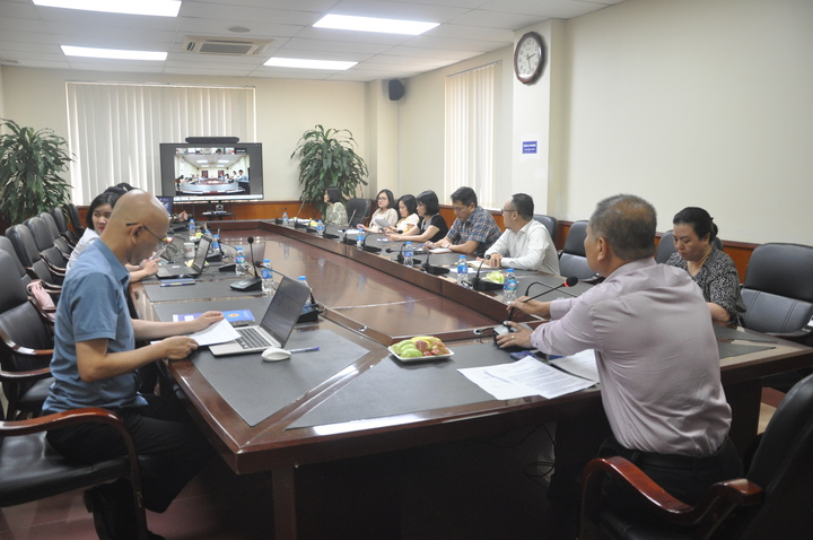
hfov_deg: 67.5
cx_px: 406
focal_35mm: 27
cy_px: 270
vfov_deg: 47.8
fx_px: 609
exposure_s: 1/60
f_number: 3.8
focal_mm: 18
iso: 800
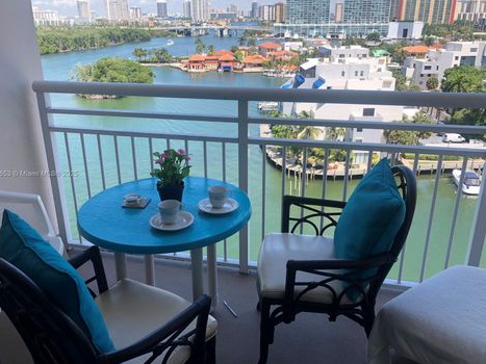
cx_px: 234
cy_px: 174
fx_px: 421
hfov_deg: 60.0
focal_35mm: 30
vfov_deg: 46.8
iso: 20
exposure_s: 1/476
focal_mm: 4
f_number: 1.8
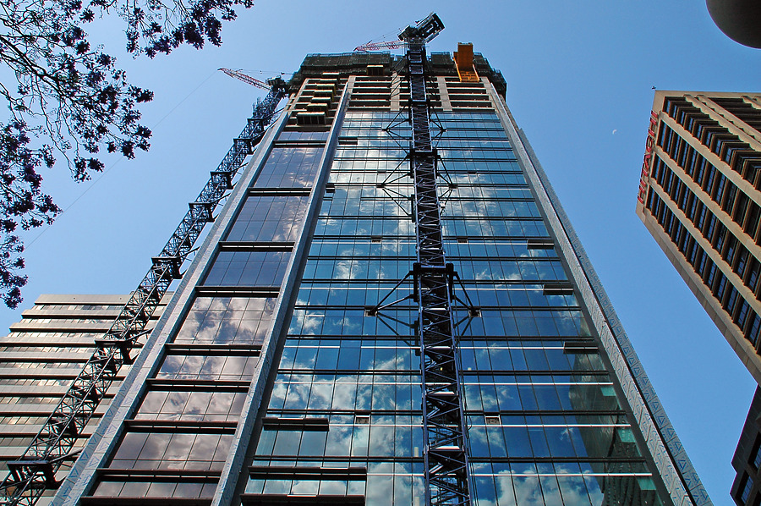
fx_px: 570
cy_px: 253
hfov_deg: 67.4
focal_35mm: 27
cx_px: 380
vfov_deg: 47.8
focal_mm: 18
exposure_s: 1/250
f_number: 8
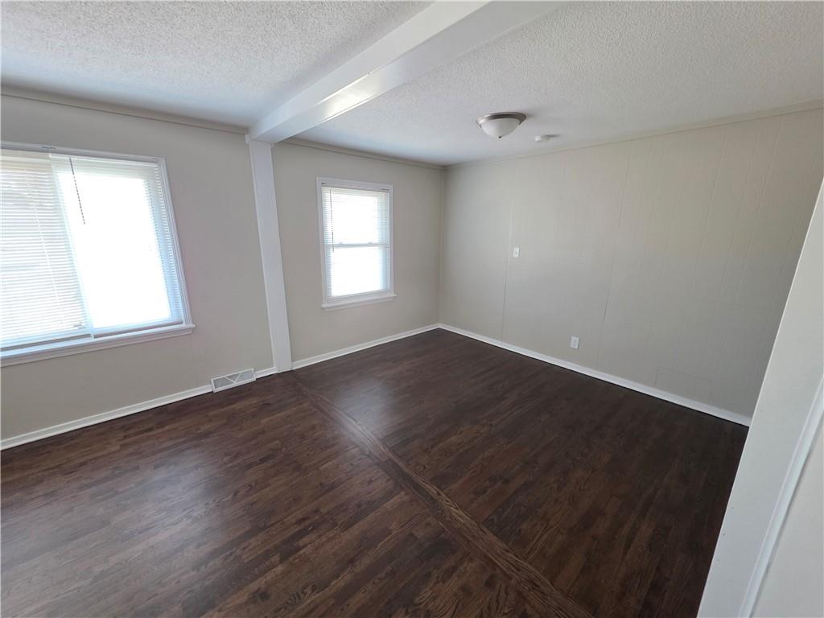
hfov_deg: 106.2
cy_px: 309
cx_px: 412
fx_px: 309
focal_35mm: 13
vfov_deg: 89.9
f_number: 1.9
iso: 500
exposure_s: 1/60
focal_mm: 2.2
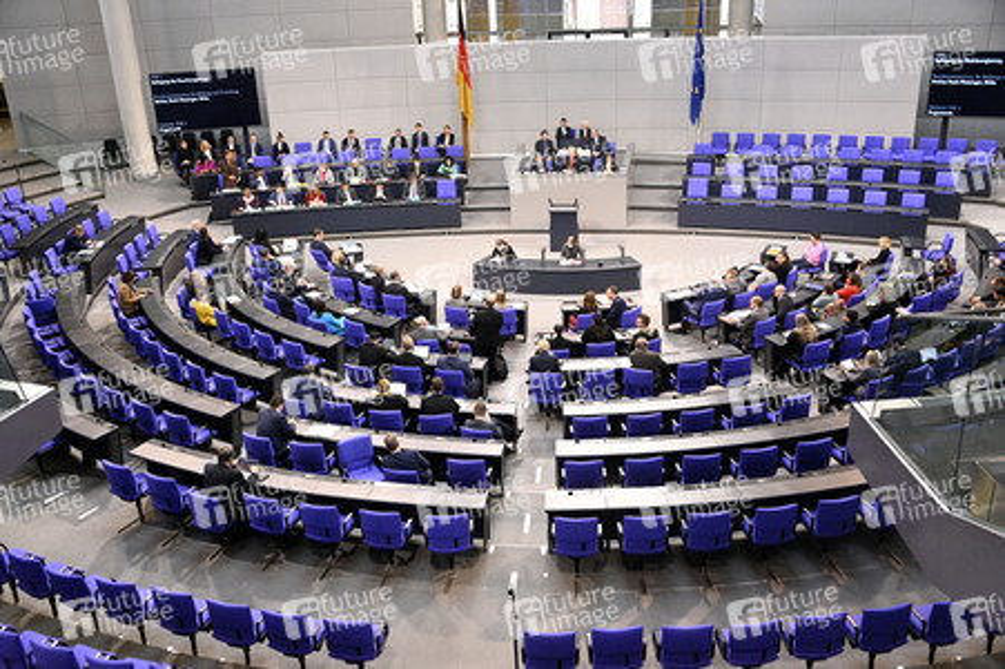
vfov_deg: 36.8
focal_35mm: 36
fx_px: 1004
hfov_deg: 53.2
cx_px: 502
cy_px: 334
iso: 8000
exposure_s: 1/250
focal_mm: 36
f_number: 4.5
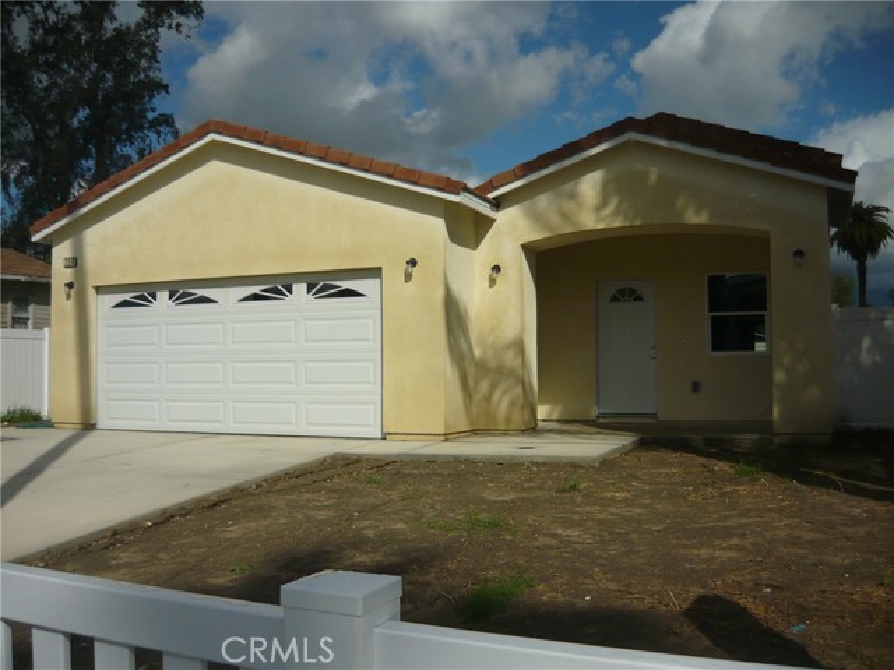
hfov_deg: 55.4
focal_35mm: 33
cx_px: 447
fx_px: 852
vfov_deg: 42.9
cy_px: 335
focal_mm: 5.5
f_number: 8
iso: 100
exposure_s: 1/640
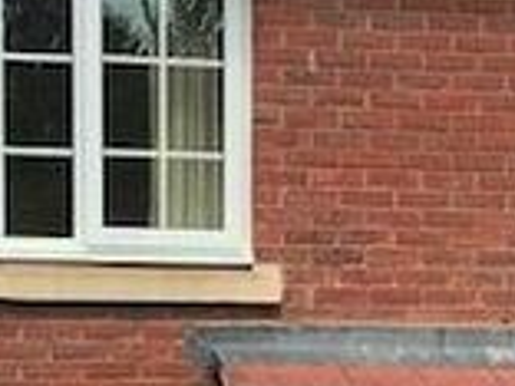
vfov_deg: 11.6
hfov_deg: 15.6
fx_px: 1875
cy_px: 414
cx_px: 281
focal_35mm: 126
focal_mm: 3.99
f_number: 1.8
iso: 20
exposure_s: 1/1880
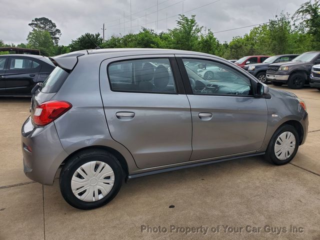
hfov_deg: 67.3
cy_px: 120
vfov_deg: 53.1
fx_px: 240
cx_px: 160
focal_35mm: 26
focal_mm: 4.3
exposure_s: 1/185
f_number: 2.4
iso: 50
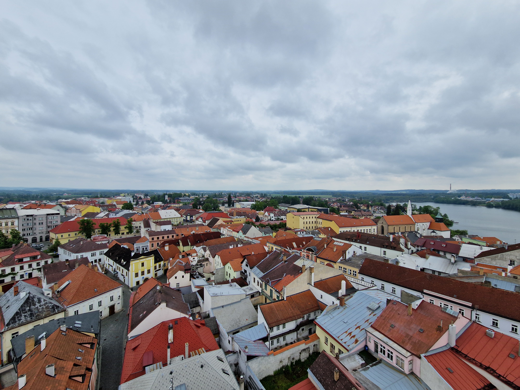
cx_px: 260
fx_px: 195
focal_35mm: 13
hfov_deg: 106.2
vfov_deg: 89.9
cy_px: 195
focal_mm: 2.2
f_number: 2.2
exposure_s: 1/3200
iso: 50
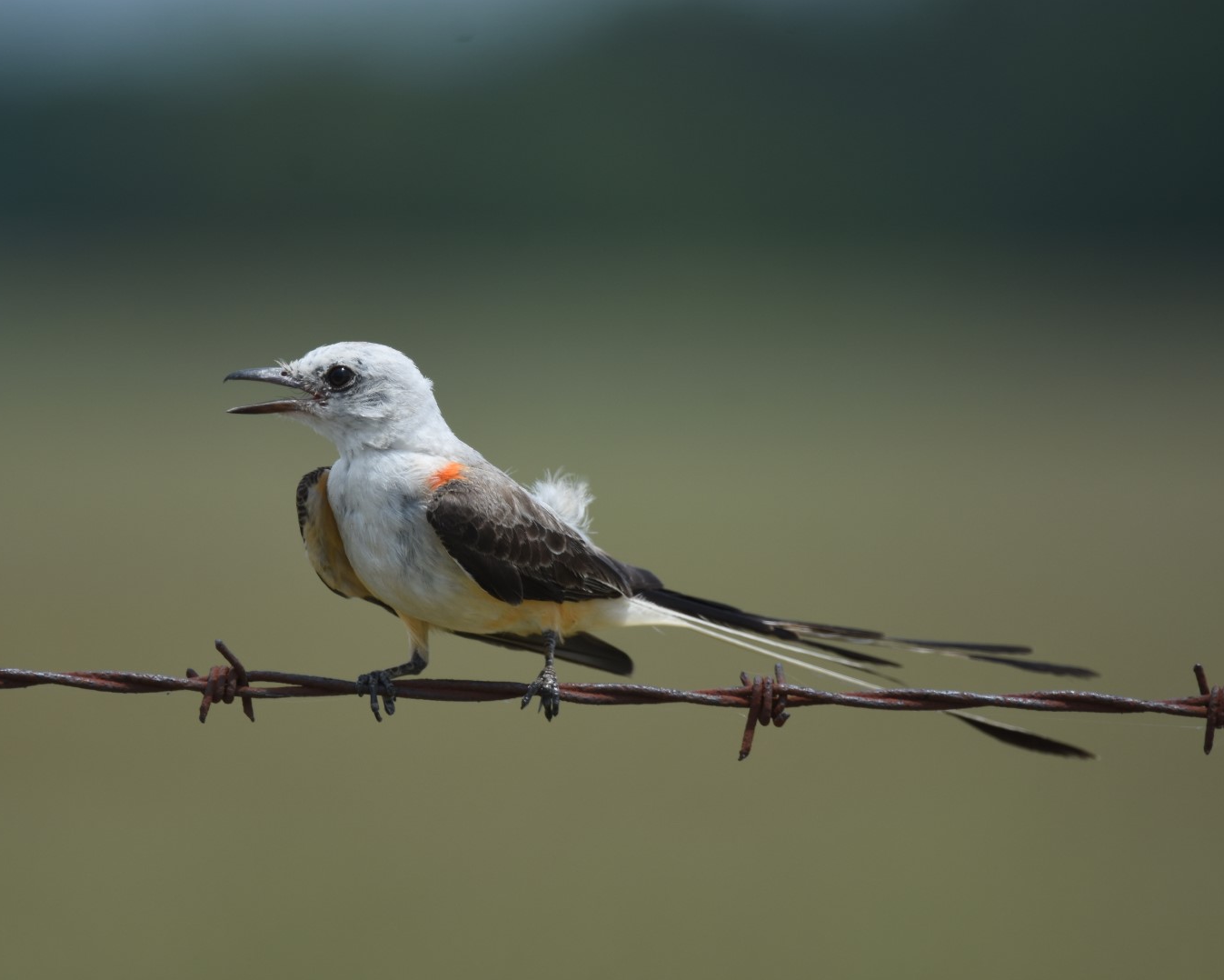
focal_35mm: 711
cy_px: 490
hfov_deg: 2.7
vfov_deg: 2.2
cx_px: 522
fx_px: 25760
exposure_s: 1/1250
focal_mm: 420
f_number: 5.6
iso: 200
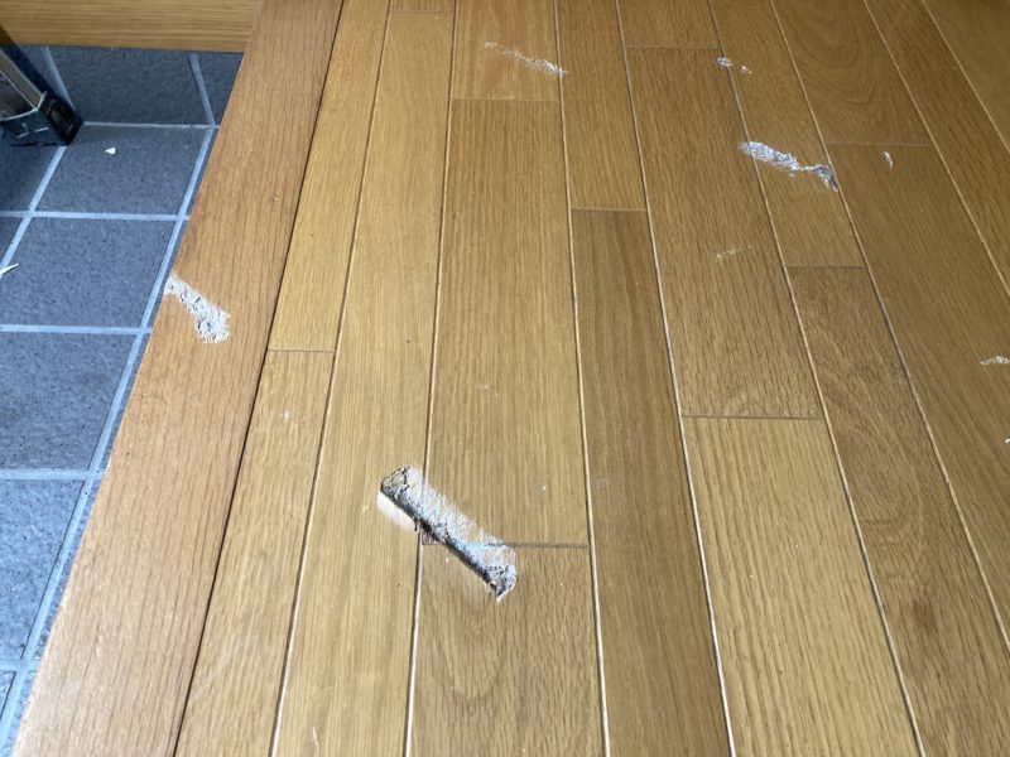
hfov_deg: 63.4
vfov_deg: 49.7
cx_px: 505
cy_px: 378
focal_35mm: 28
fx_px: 817
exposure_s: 1/60
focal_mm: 3.99
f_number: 1.8
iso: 200
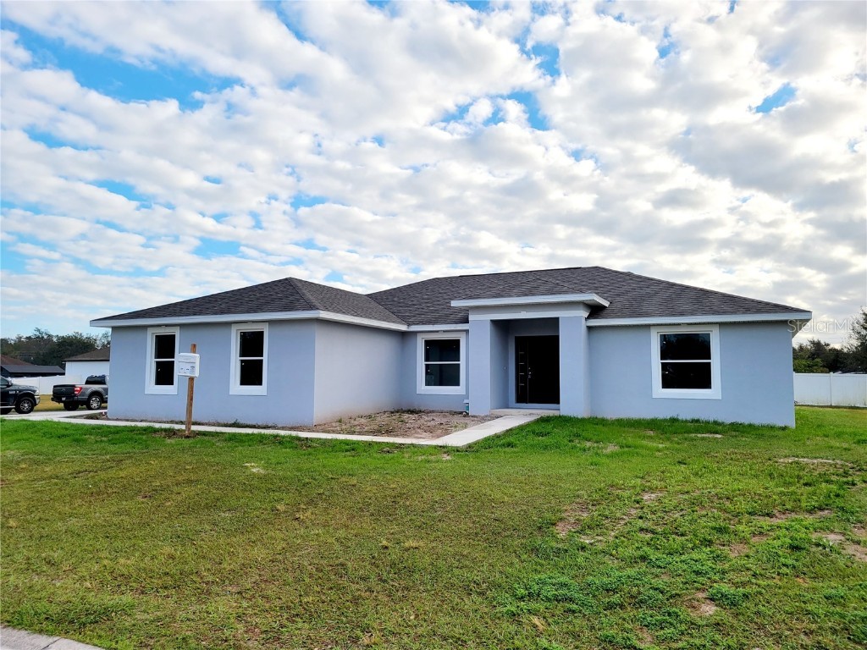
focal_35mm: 26
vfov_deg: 53.1
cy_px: 325
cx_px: 434
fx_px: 651
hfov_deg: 67.3
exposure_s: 1/2000
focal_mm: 5.4
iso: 40
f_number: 1.8
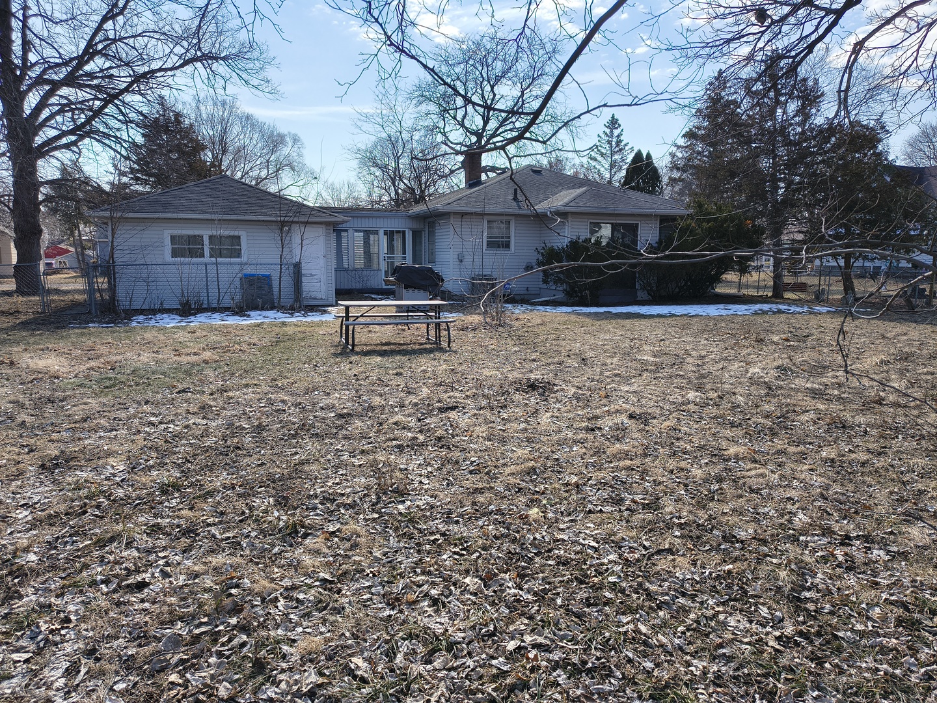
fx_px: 650
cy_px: 352
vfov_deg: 56.8
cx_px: 468
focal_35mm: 24
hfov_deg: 71.6
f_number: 1.8
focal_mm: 5.56
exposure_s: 1/1843
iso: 102
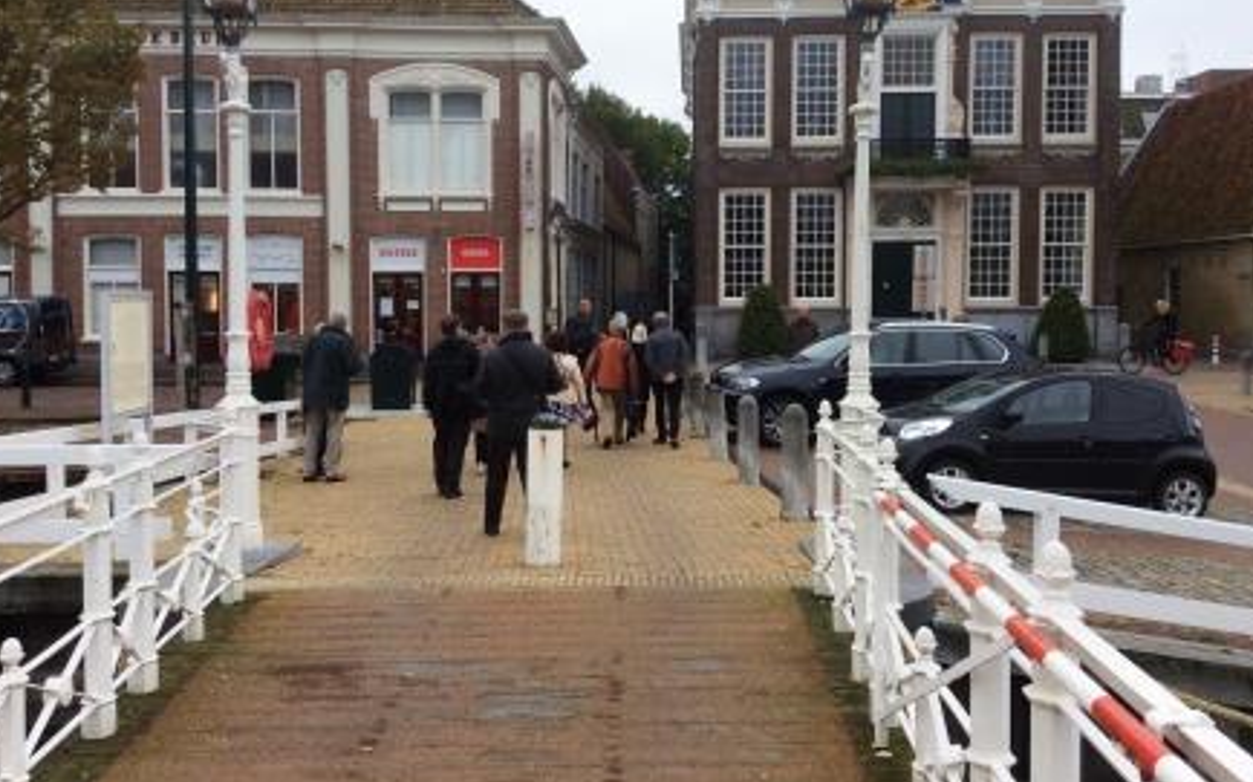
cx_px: 626
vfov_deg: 36.2
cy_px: 325
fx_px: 1195
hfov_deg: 55.3
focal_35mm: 35
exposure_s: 1/578
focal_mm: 3.3
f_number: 2.4
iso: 32
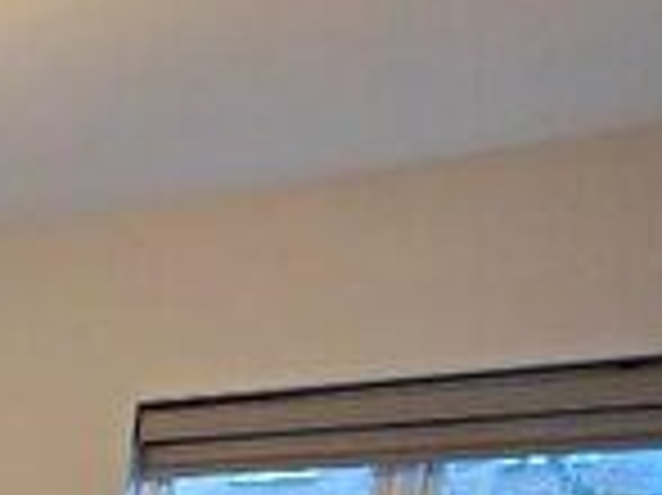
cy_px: 961
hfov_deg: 21.3
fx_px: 1185
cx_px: -513
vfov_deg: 17.6
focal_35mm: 62
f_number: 2.2
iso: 200
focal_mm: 2.2
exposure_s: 1/50
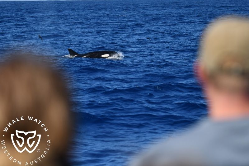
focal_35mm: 190
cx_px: 124
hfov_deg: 10.8
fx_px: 1314
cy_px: 83
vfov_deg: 7.2
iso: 800
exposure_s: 1/8000
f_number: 5.3
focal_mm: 190
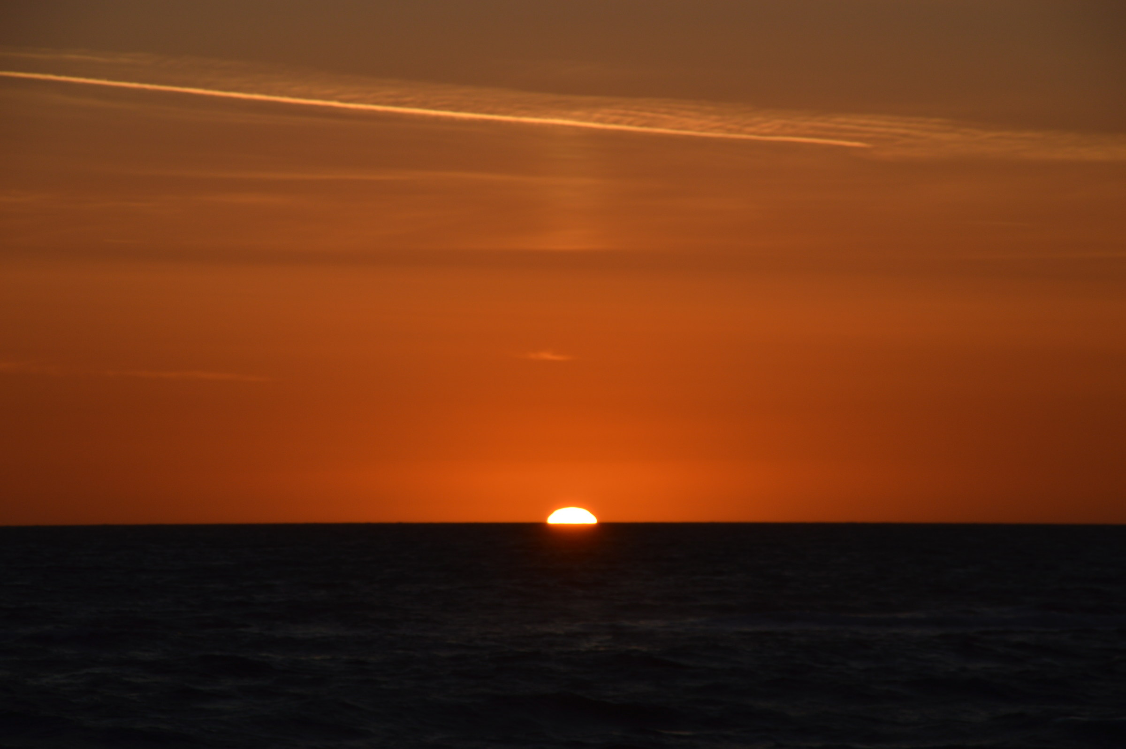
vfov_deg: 7.9
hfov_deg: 11.8
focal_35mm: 174
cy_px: 374
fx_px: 5437
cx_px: 563
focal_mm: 116
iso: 100
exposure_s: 1/400
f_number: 10
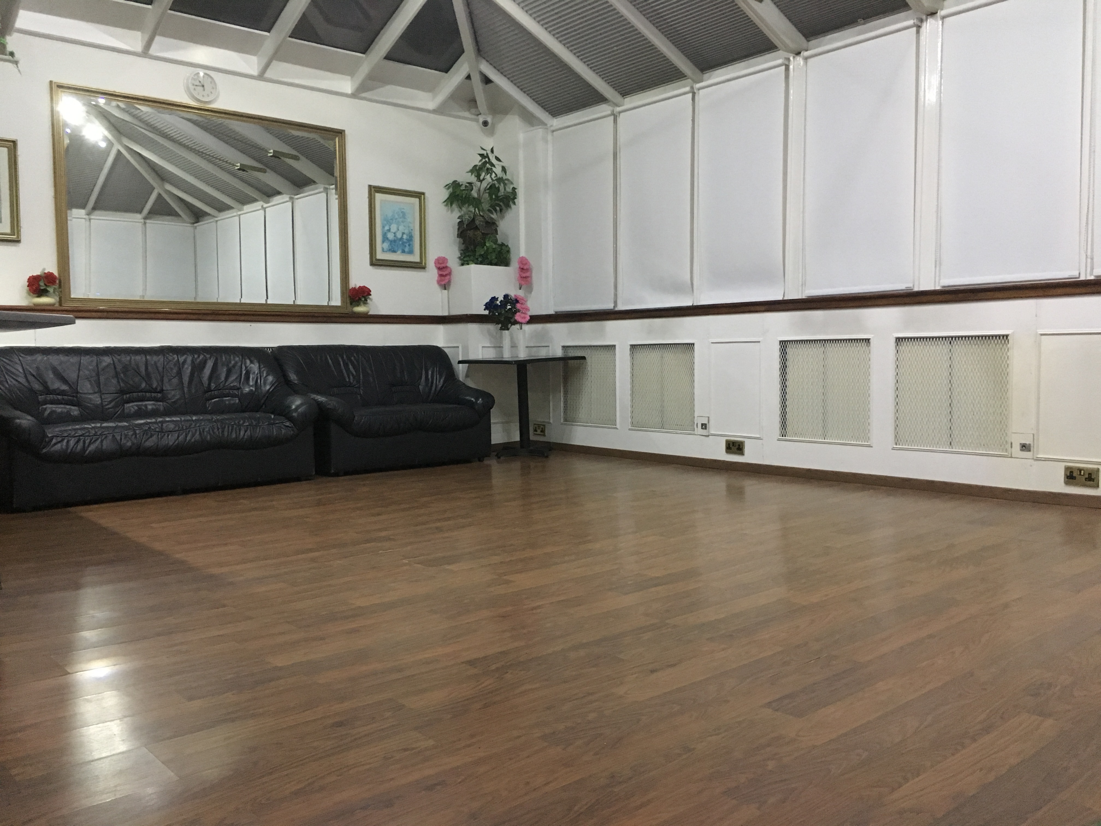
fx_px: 922
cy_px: 413
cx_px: 550
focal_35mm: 29
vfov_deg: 48.2
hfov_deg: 61.7
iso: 400
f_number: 2.2
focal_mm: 4.15
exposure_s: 1/17
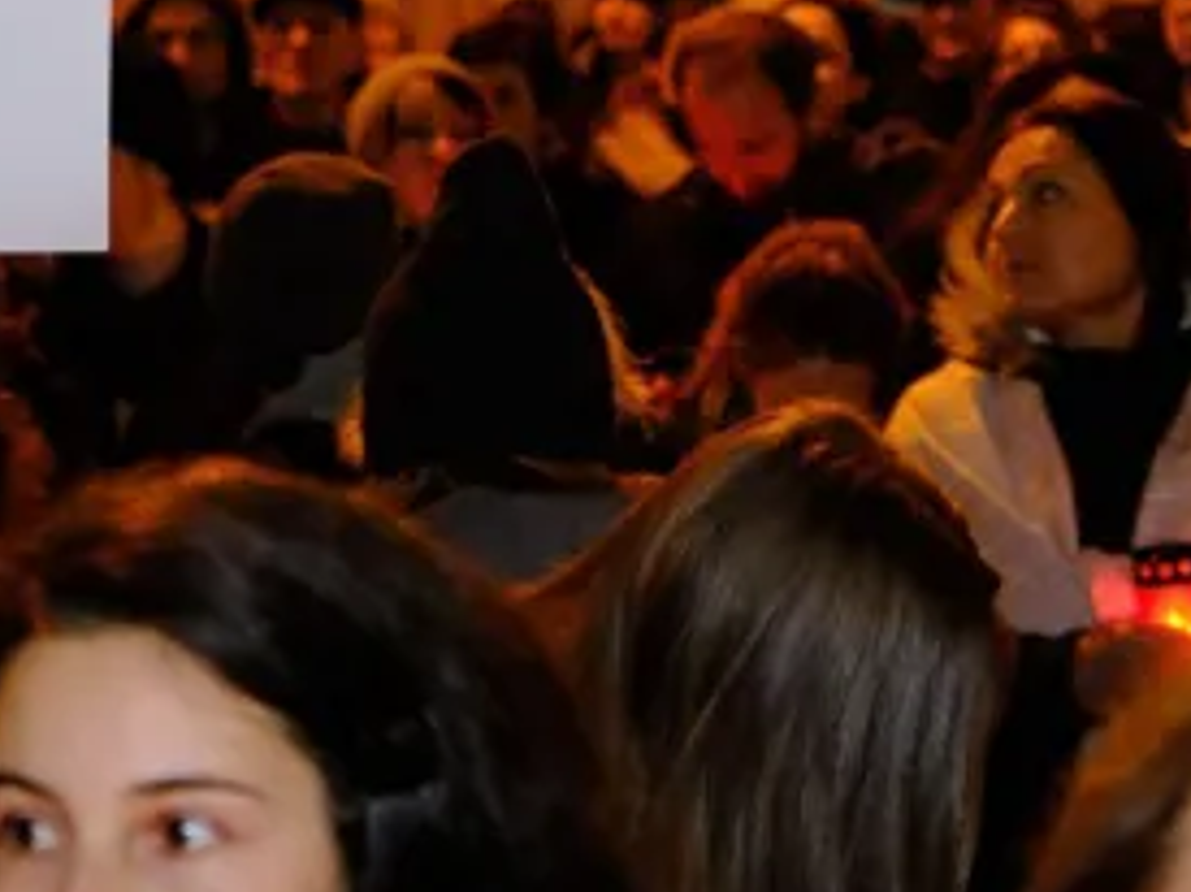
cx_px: 346
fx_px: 5675
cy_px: -167
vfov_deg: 8.9
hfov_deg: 12.0
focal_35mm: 165
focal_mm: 41.4
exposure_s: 1/125
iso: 6400
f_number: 2.8
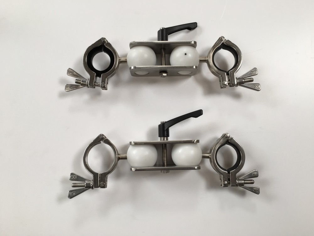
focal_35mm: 29
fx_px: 263
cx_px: 157
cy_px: 118
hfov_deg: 61.7
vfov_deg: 48.2
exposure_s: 1/50
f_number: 2.2
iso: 32
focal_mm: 4.15
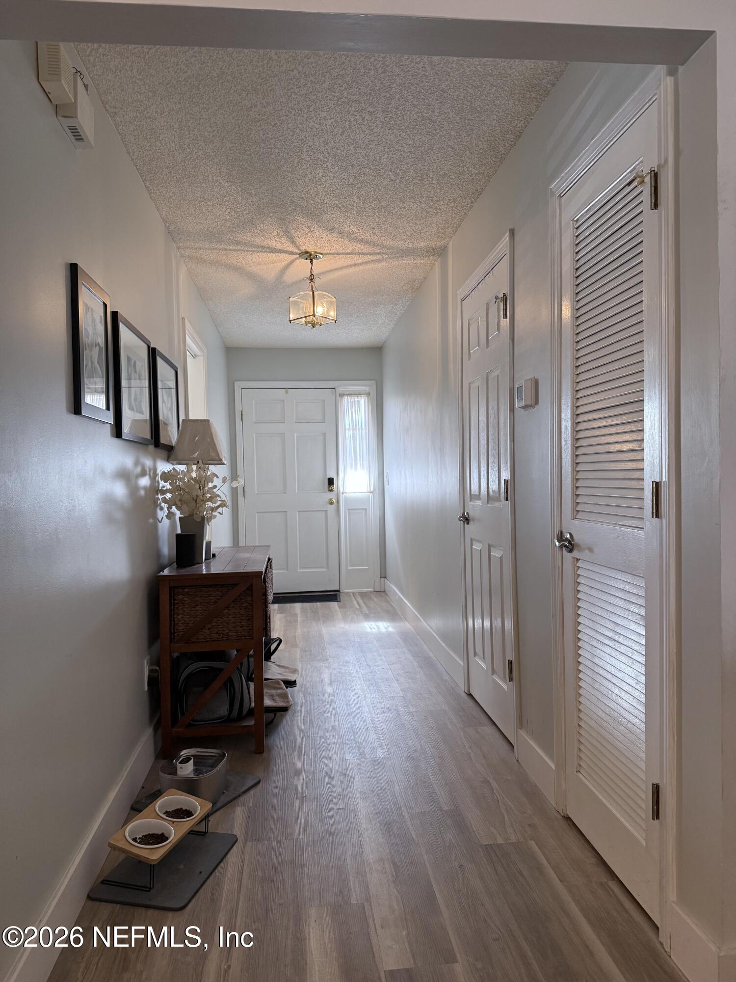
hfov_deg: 56.8
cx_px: 368
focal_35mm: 24
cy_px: 491
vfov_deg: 71.6
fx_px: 680
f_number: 1.78
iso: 250
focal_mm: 6.76
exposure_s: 1/120
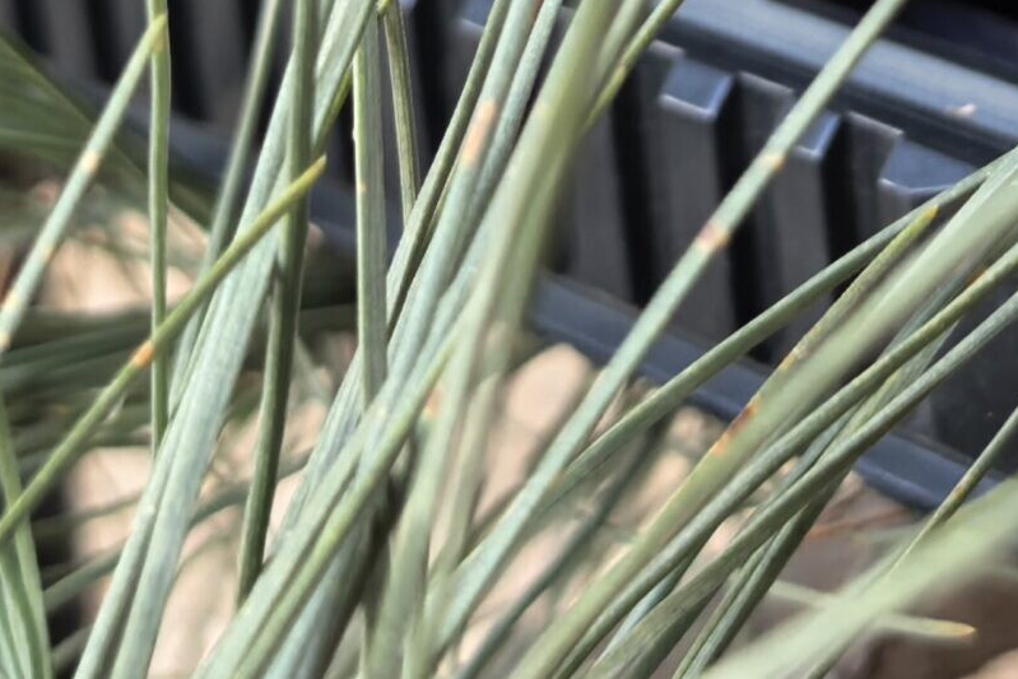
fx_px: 3677
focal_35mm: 130
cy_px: -496
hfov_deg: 15.6
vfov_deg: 10.0
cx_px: 911
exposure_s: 1/100
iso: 160
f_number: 2
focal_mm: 6.98
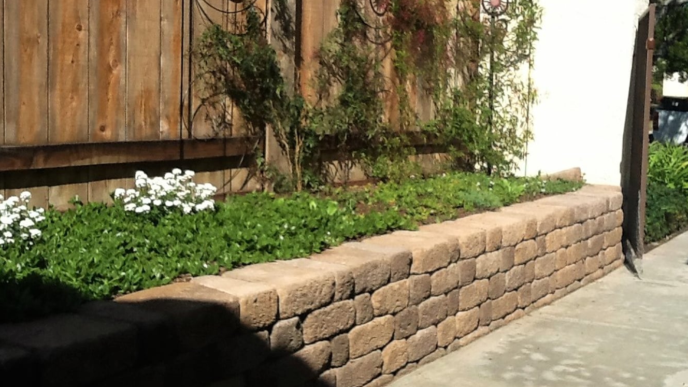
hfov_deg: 56.6
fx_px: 639
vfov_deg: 33.7
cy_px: 180
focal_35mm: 35
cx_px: 344
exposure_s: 1/1575
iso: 64
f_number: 2.4
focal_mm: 2.03
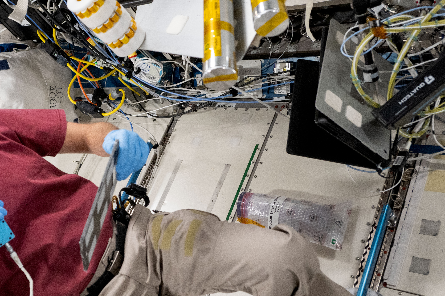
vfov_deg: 29.9
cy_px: 149
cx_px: 115
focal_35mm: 45
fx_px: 556
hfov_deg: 42.4
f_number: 2.8
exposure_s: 1/125
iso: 1600
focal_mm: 20
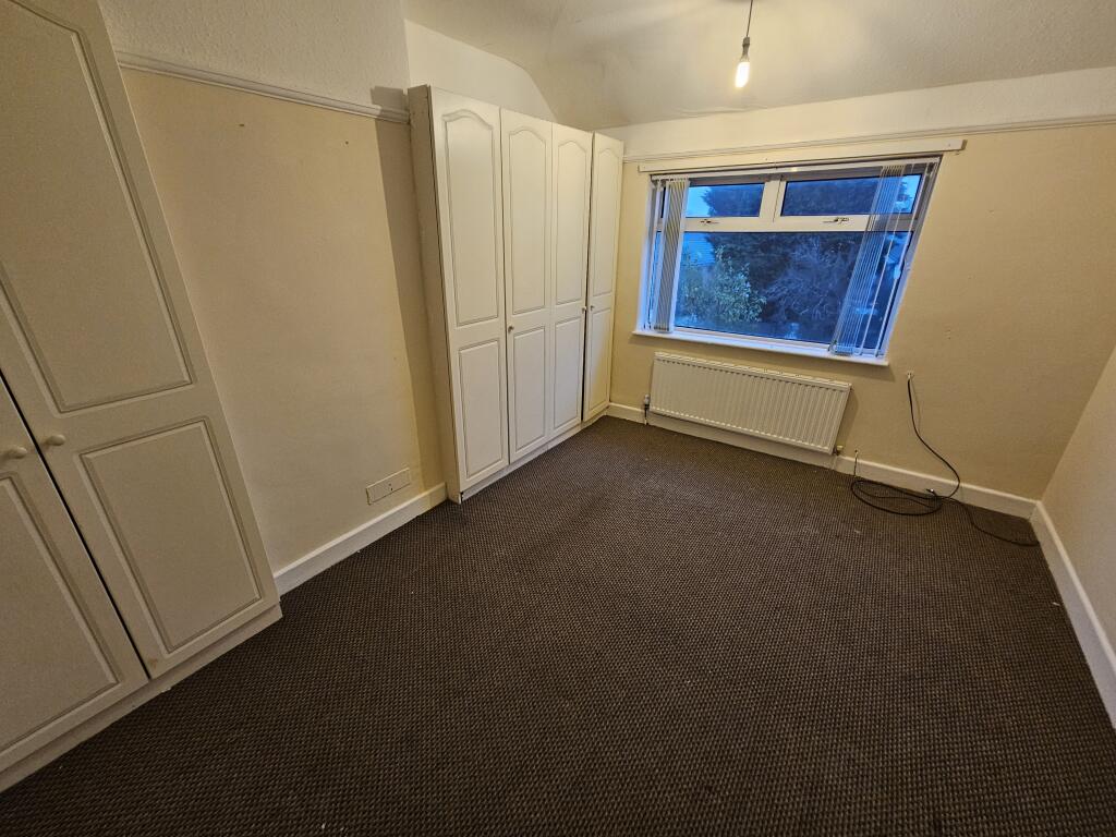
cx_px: 558
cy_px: 418
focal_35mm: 13
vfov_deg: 89.9
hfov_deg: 106.2
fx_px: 419
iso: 320
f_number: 2.2
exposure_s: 1/33
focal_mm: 2.2
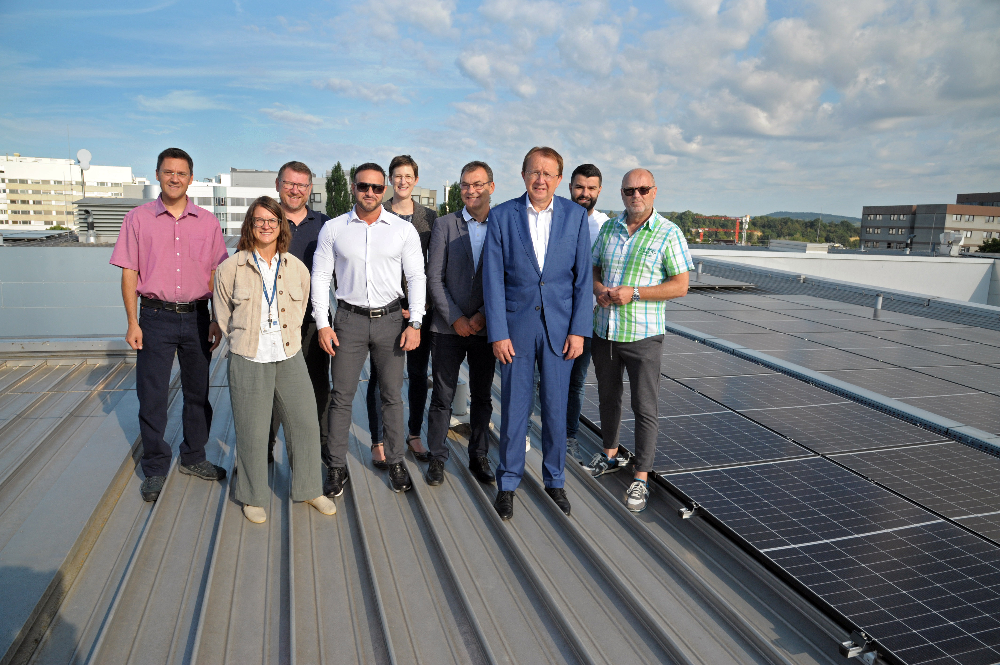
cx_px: 500
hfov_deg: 73.8
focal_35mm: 24
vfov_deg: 53.1
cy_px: 332
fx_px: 666
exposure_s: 1/640
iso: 800
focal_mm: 24
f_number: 11
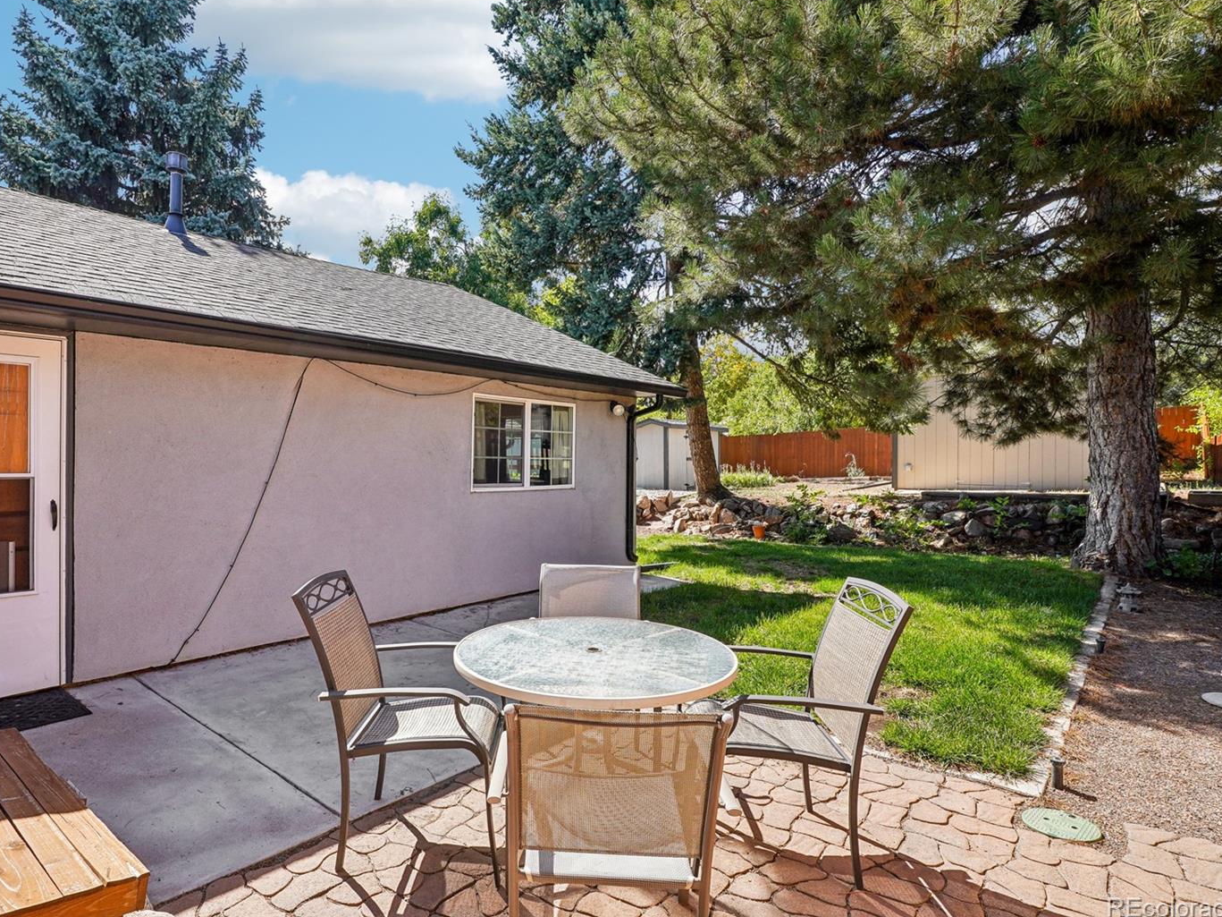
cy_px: 449
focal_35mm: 19
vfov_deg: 69.9
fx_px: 655
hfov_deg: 85.6
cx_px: 536
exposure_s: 1/125
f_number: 8
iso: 100
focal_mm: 11
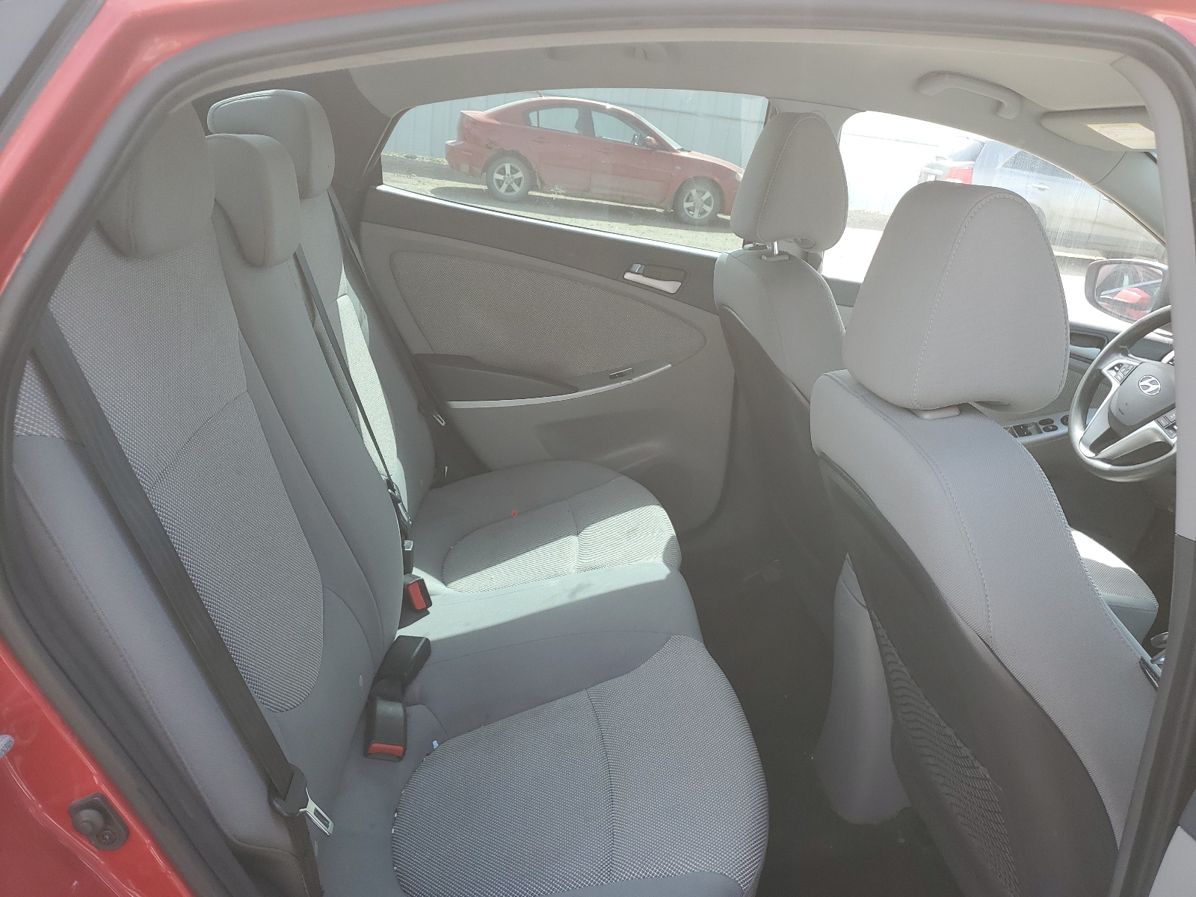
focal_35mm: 26
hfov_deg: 67.3
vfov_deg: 53.1
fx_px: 898
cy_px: 448
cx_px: 598
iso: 50
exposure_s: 1/455
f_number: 1.5
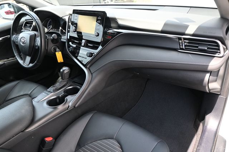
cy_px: 76
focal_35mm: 28
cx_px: 114
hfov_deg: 66.0
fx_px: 176
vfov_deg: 46.7
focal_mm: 18.5
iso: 400
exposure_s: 1/160
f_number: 3.8
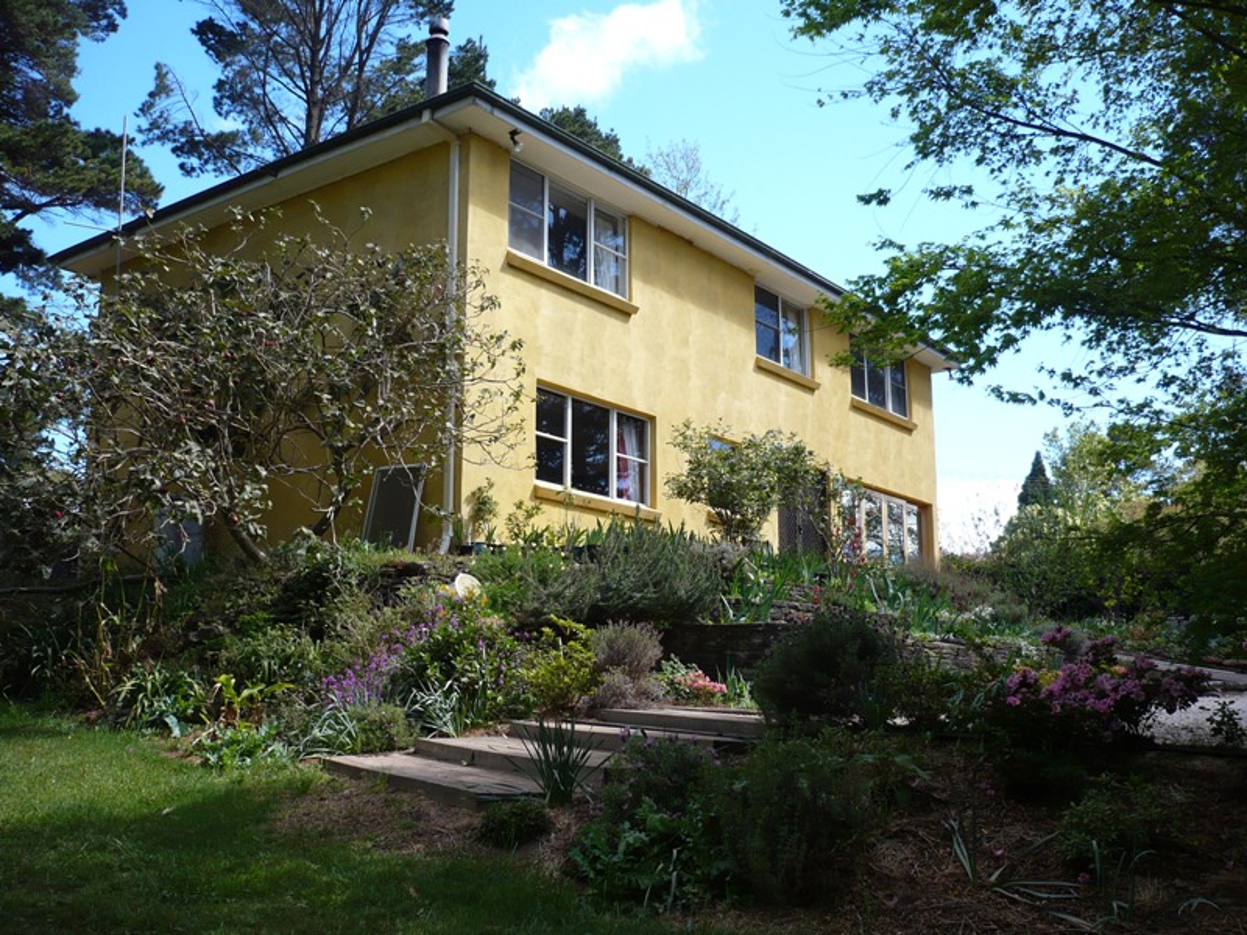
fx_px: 1261
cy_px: 468
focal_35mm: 35
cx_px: 624
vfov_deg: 40.7
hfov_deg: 52.6
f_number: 2.8
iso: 100
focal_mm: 5.8
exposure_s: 1/400
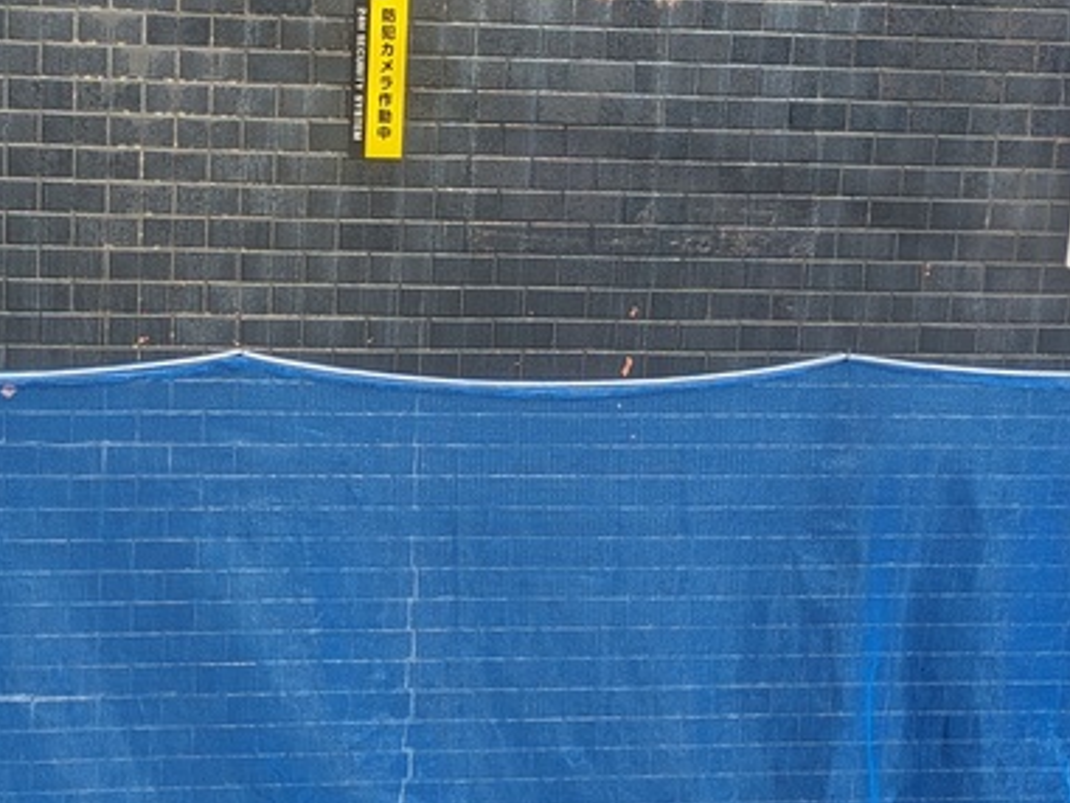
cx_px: 310
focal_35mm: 63
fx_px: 1948
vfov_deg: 23.3
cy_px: 376
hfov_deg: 30.4
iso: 47
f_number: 1.89
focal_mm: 5.43
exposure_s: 1/2732
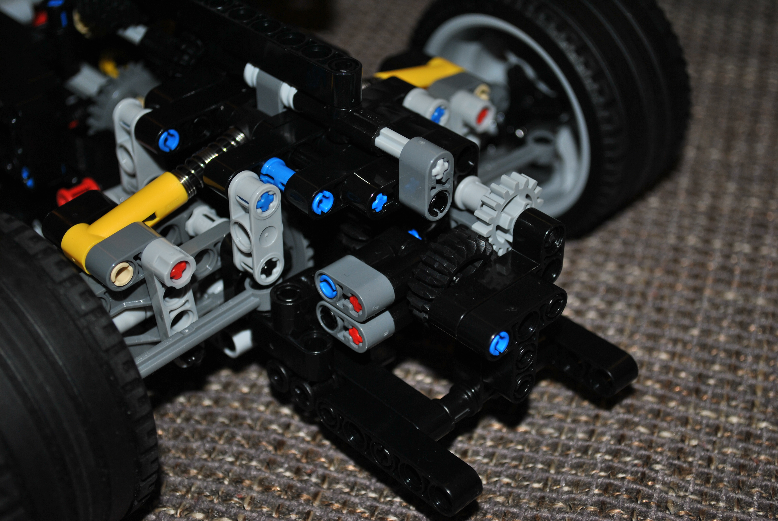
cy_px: 260
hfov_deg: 33.4
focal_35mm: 60
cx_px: 389
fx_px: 1298
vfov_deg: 22.7
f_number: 5.3
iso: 100
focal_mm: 40
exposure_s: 1/125
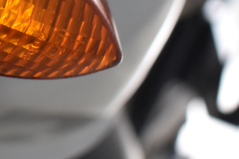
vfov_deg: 9.7
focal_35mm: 137
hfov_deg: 14.4
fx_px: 909
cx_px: -69
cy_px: -83
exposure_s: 1/60
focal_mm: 23
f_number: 3.8
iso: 800
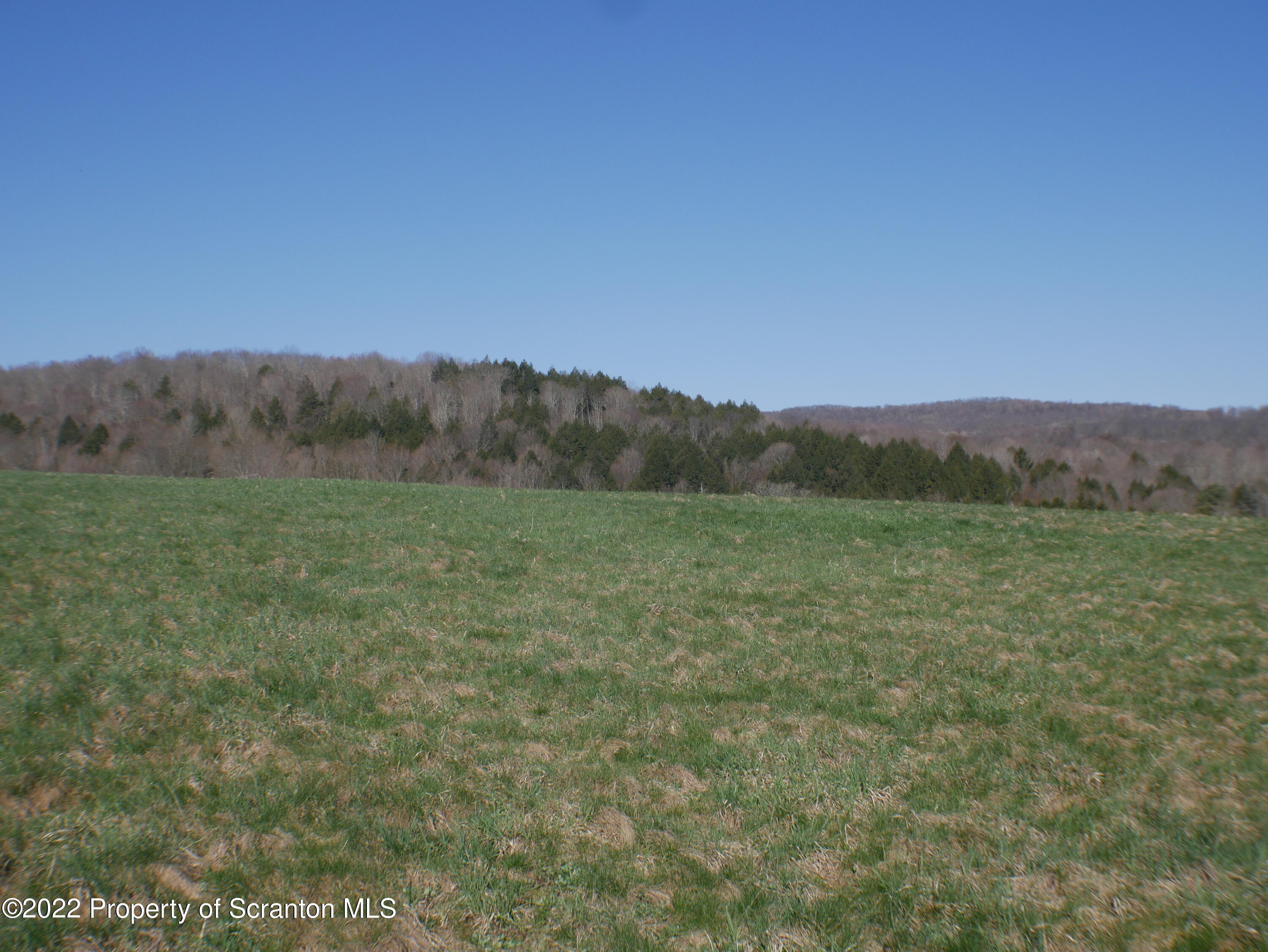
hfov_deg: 41.2
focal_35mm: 46
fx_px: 1686
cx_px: 634
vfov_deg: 31.5
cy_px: 476
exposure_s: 1/800
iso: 200
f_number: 7.1
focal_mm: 23
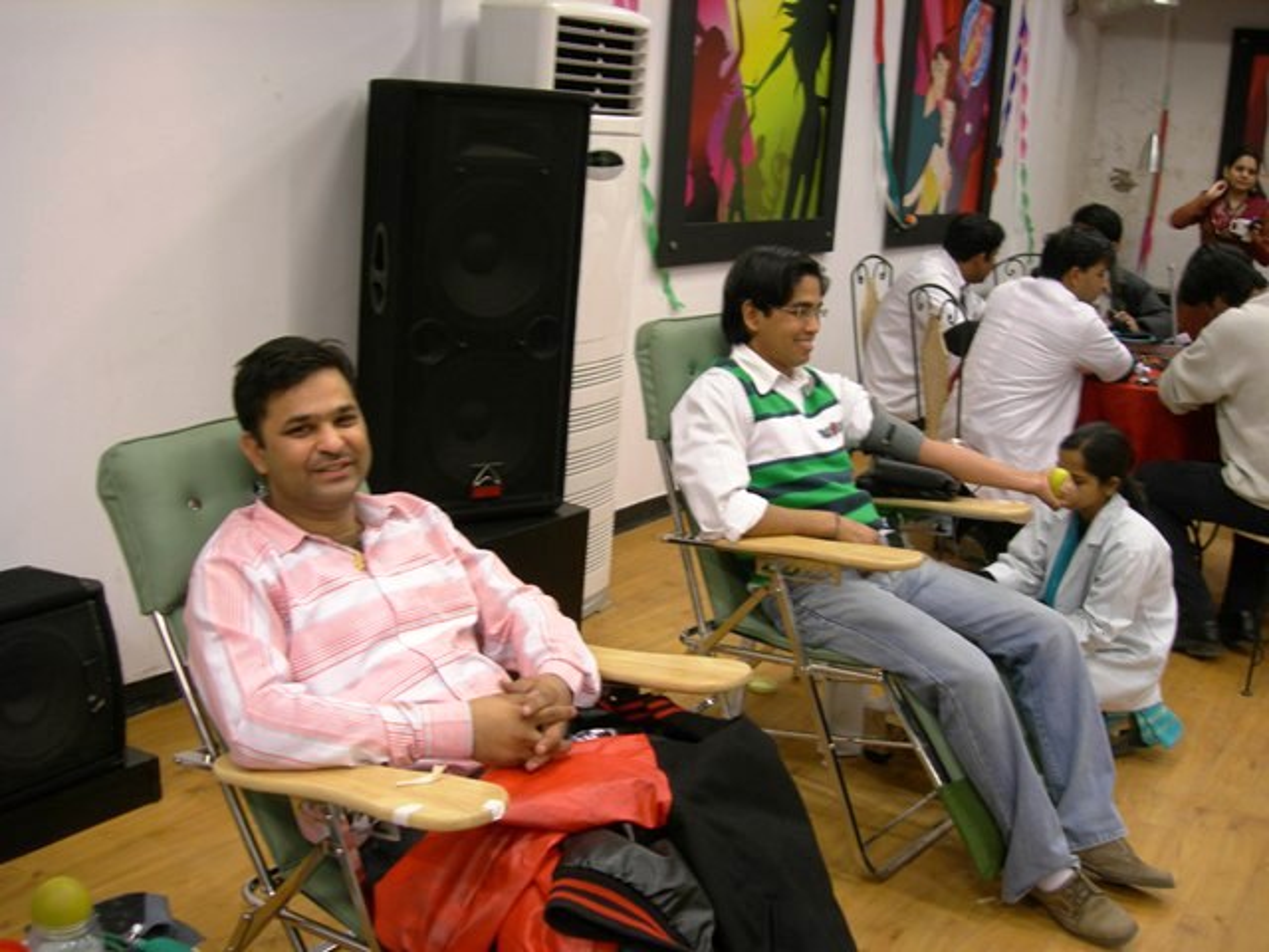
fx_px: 1393
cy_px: 476
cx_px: 634
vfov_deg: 37.7
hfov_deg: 49.0
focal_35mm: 38
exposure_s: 1/12.3
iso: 50
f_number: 2.8
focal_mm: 7.8
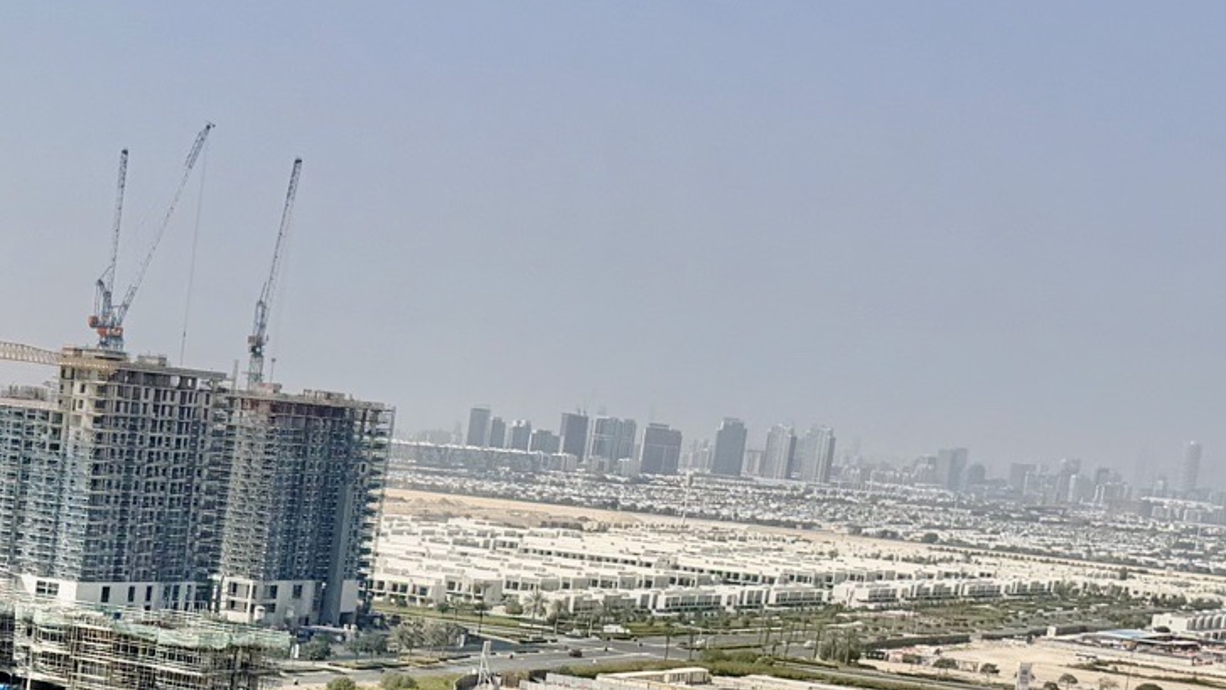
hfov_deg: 27.6
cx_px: -162
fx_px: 2243
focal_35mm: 69
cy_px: 763
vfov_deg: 16.9
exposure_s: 1/9091
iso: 80
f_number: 1.78
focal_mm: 6.76
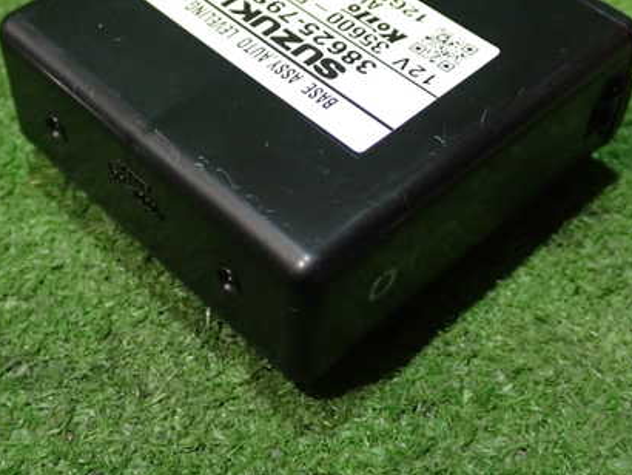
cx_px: 299
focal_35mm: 60
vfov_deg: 24.4
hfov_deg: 32.2
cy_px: 185
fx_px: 1096
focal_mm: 7.31
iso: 800
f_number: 2.8
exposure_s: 1/15
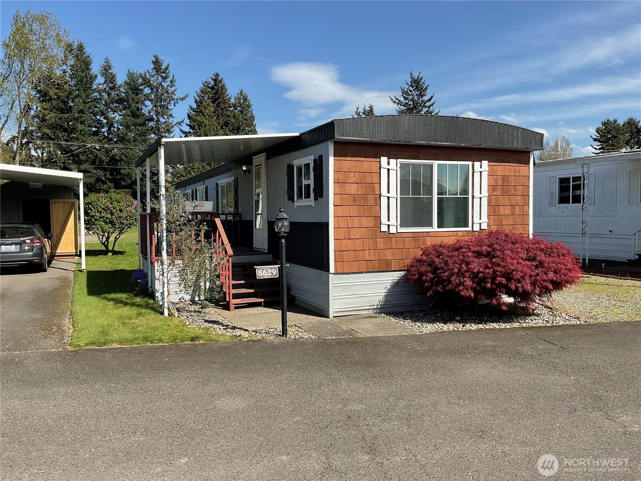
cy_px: 240
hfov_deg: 61.7
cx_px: 320
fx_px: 537
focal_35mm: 29
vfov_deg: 48.2
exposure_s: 1/1675
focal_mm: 3
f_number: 1.8
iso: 16
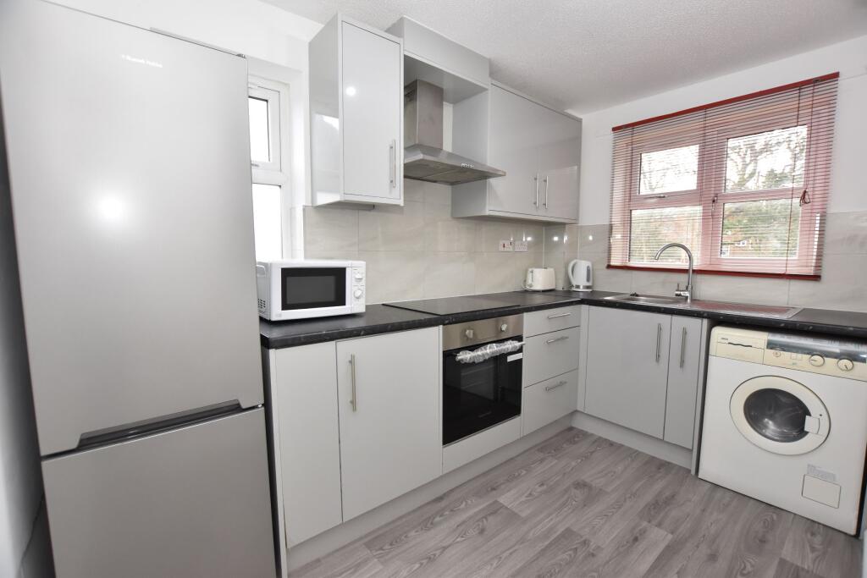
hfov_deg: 100.4
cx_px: 434
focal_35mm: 15
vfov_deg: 77.3
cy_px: 289
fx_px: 361
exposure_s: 1/160
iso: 800
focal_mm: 10
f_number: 4.5
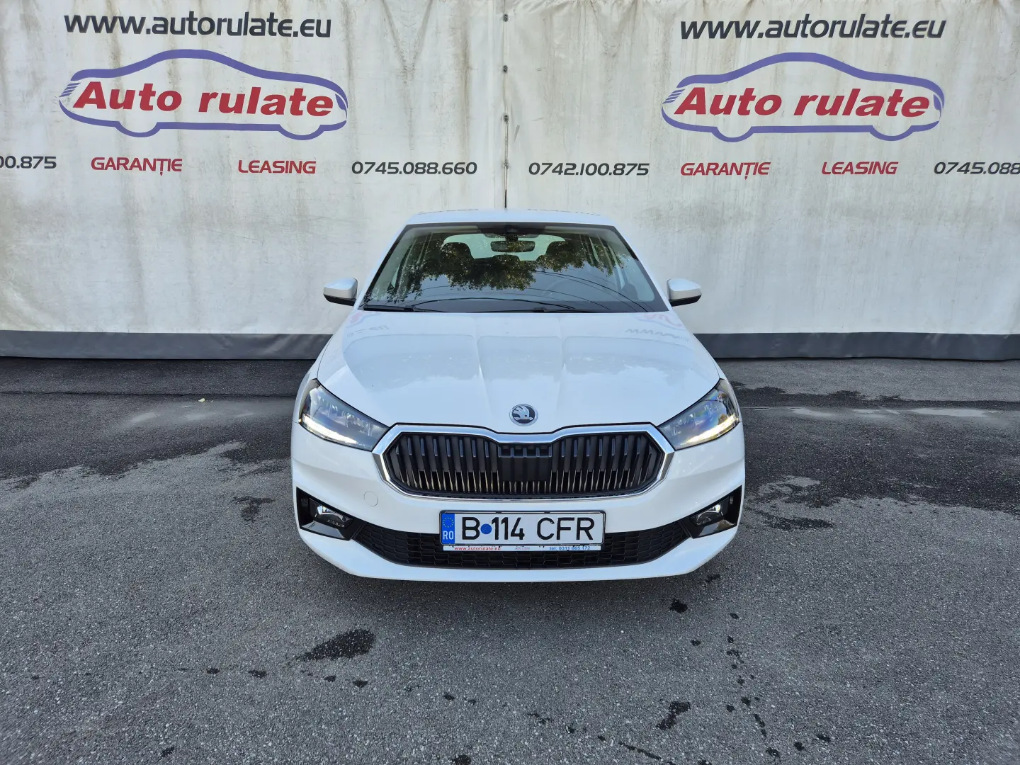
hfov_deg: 73.9
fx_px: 678
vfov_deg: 58.9
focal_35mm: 23
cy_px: 382
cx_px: 510
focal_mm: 5.4
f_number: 1.8
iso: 25
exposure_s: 1/349
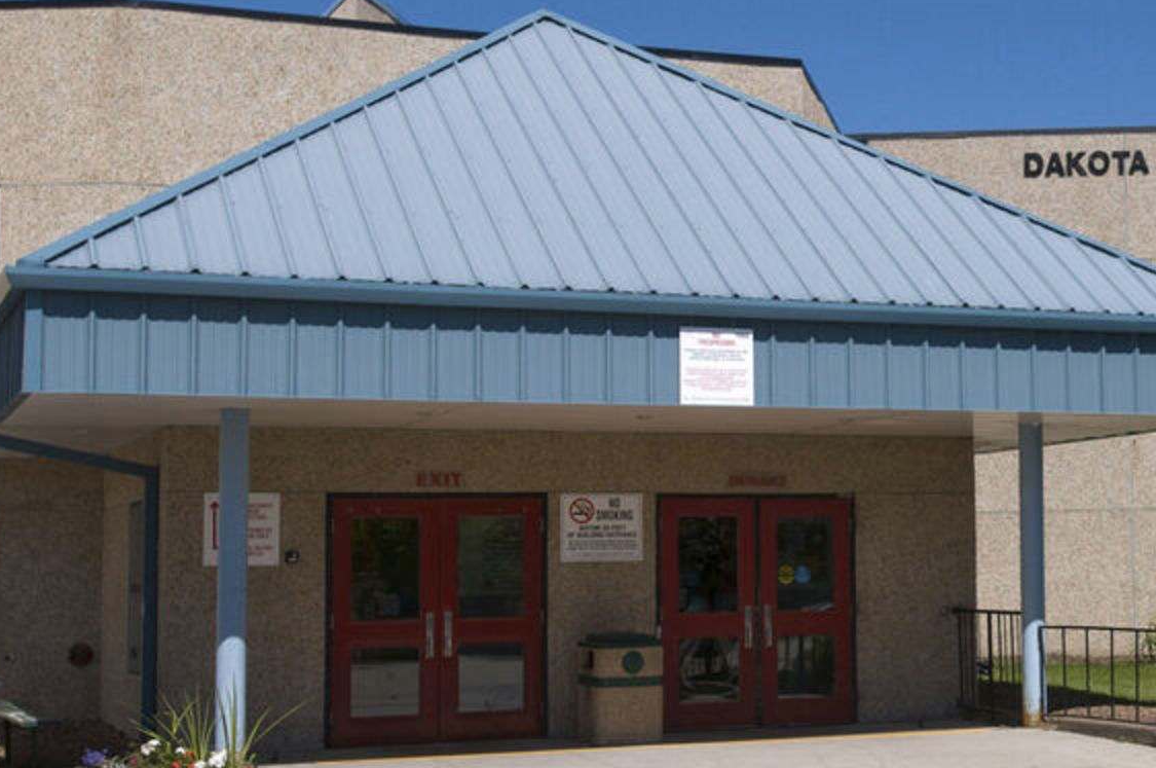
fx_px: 2277
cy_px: 365
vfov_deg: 19.1
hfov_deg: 27.5
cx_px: 1024
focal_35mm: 71
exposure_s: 1/800
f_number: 8
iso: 200
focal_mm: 26
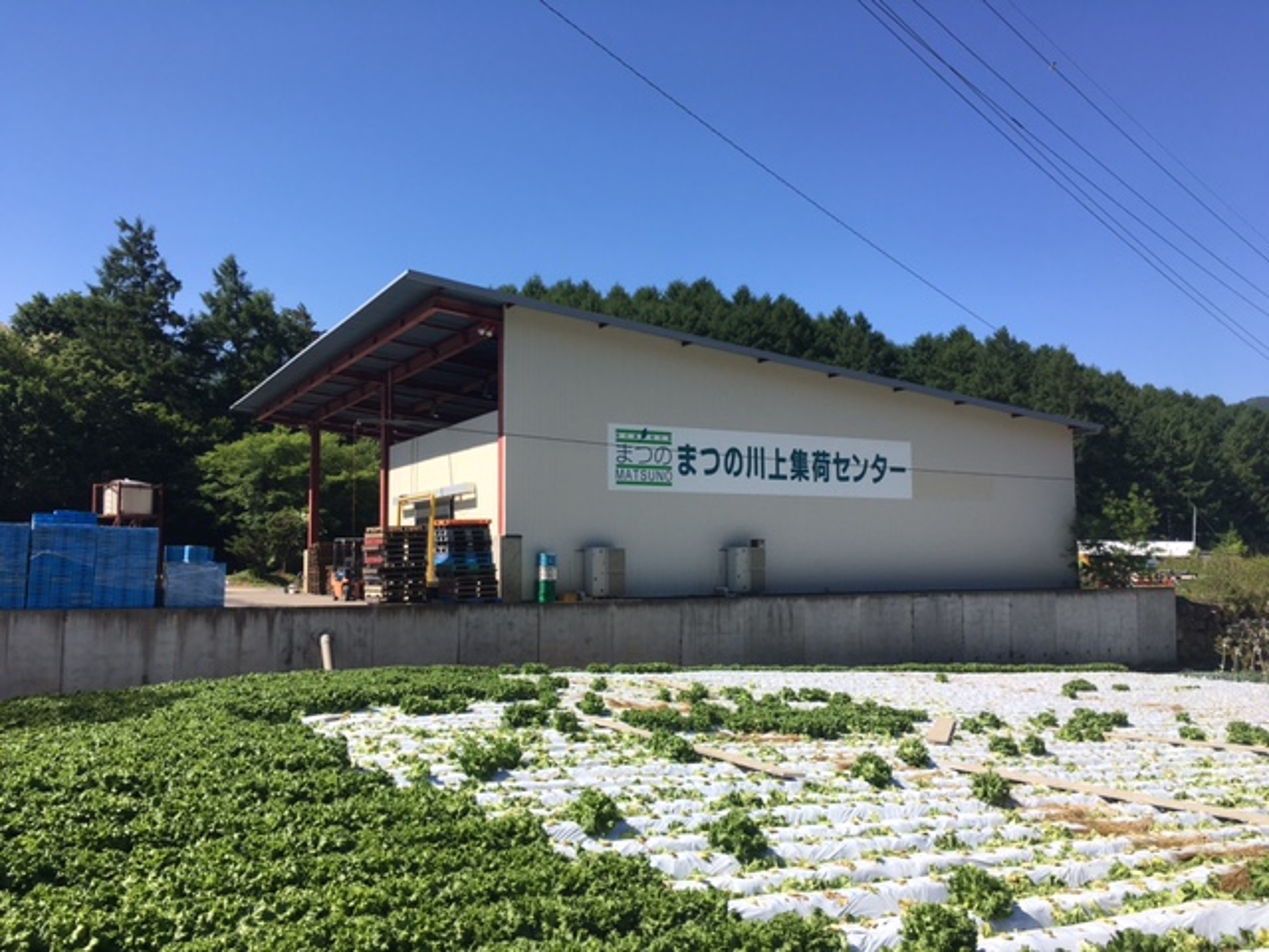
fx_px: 1063
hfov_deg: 61.7
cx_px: 634
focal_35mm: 29
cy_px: 476
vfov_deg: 48.2
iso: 25
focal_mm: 4.15
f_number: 2.2
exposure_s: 1/1570
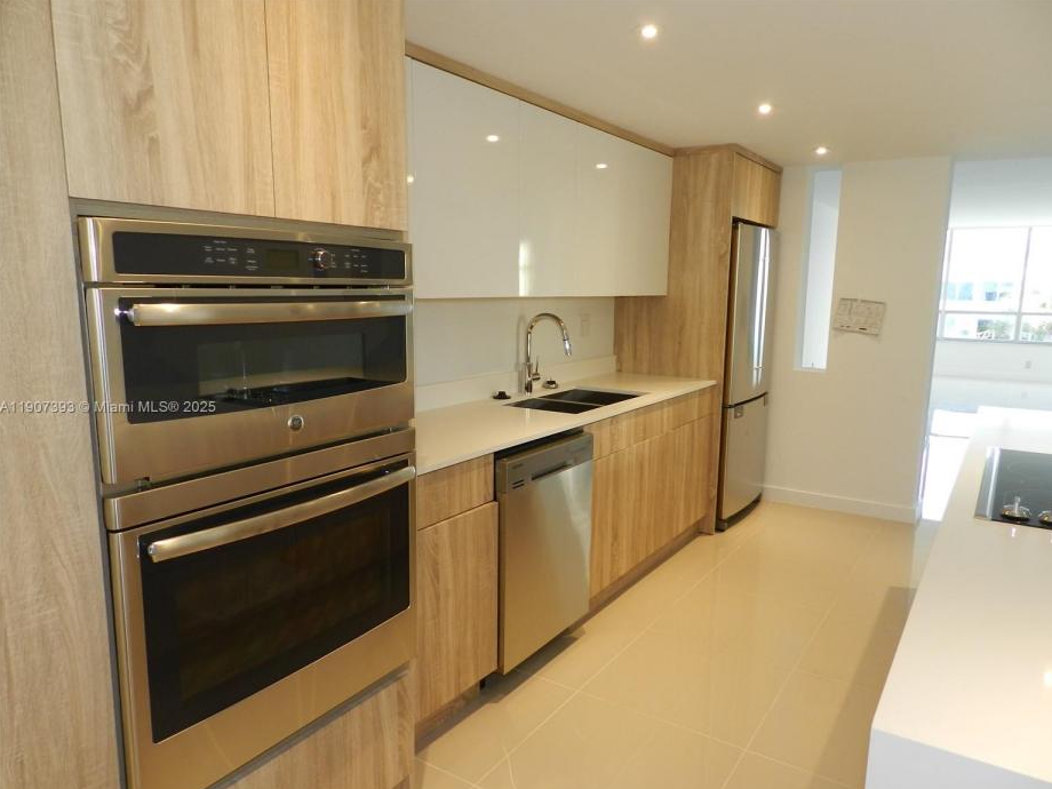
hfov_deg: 71.6
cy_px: 408
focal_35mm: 24
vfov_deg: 56.8
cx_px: 545
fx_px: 729
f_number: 3.4
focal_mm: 4
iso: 160
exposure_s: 1/30
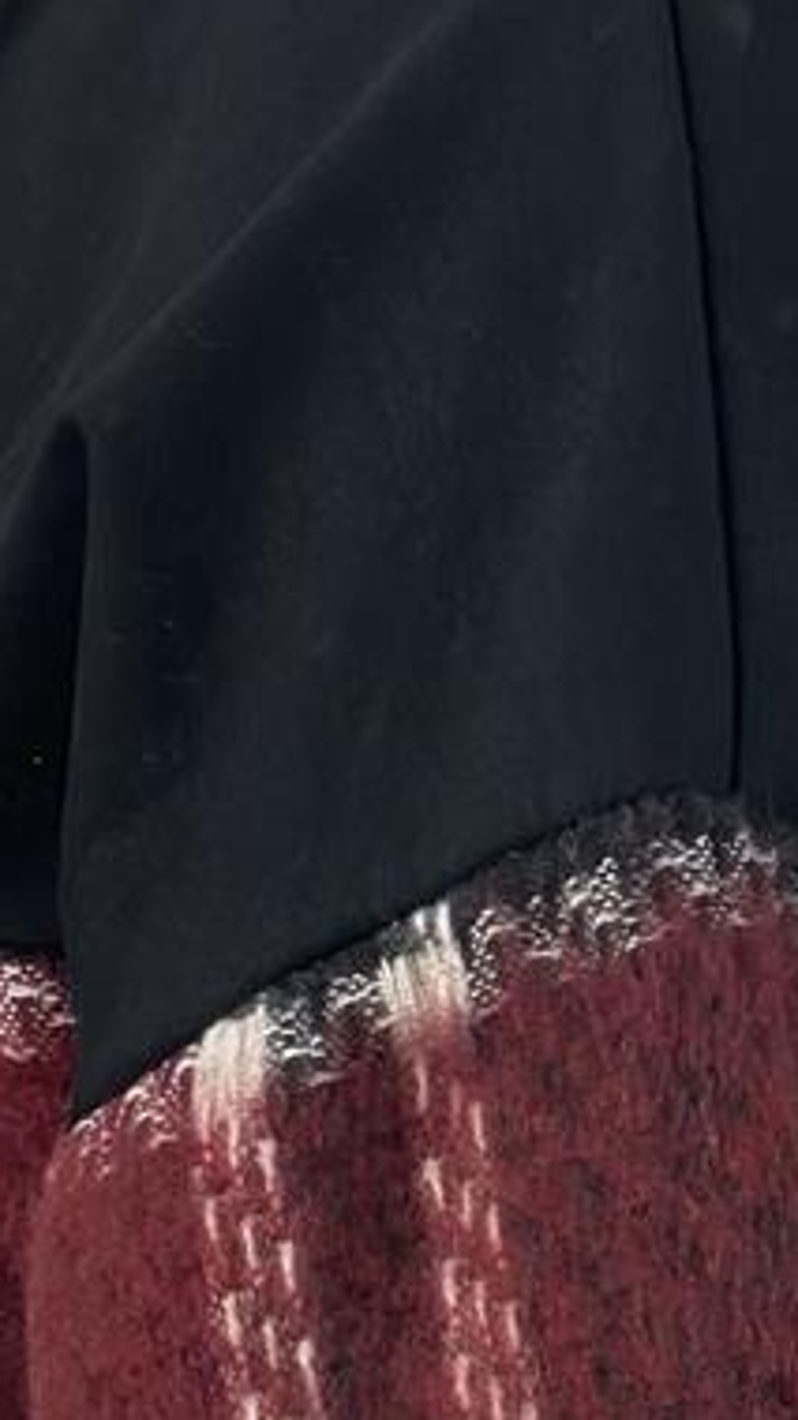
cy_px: 1881
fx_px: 8319
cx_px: 1071
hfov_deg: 5.5
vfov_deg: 9.6
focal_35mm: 221
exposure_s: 1/100
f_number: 1.78
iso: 100
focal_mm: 6.86
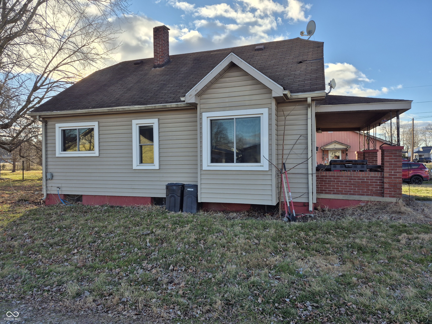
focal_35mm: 23
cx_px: 216
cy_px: 162
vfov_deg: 58.9
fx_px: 287
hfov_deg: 73.9
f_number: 1.8
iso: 25
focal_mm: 5.4
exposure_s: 1/1380
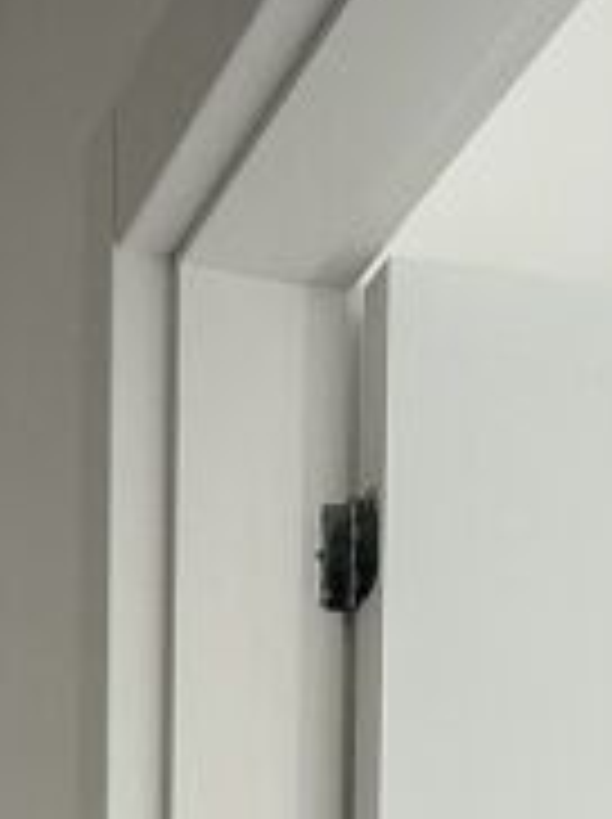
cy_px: 1548
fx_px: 1749
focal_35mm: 74
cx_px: -225
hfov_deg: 18.2
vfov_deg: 18.9
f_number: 2.2
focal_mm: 2.22
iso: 125
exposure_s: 1/99
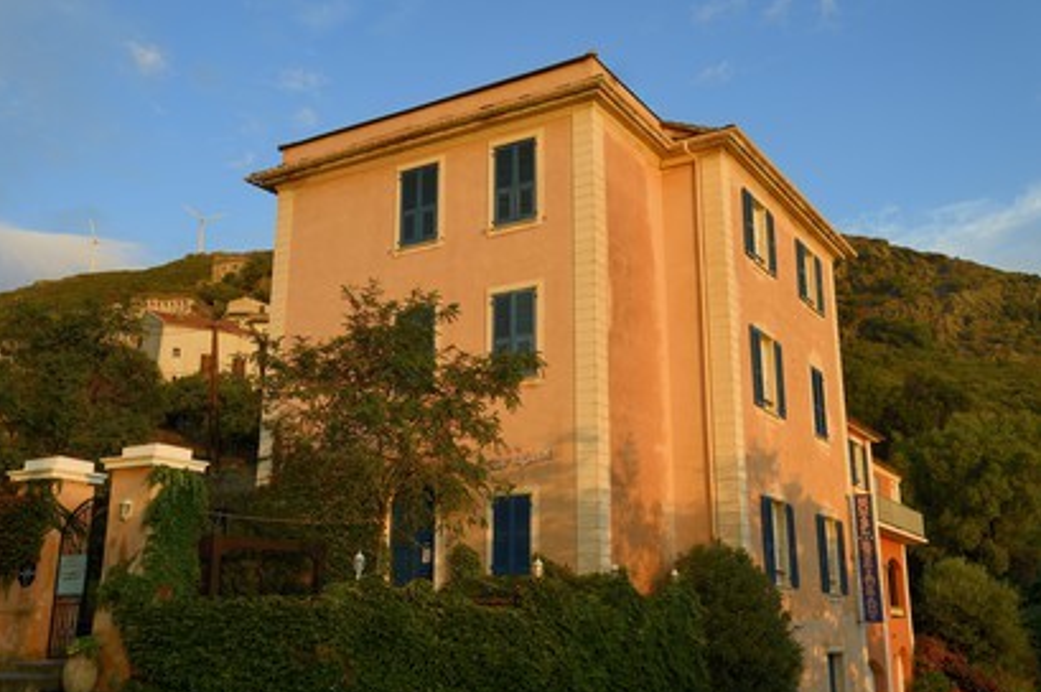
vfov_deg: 35.9
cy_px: 351
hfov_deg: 51.9
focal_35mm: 37
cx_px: 512
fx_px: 1069
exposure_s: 1/200
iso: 200
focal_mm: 36
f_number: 5.6
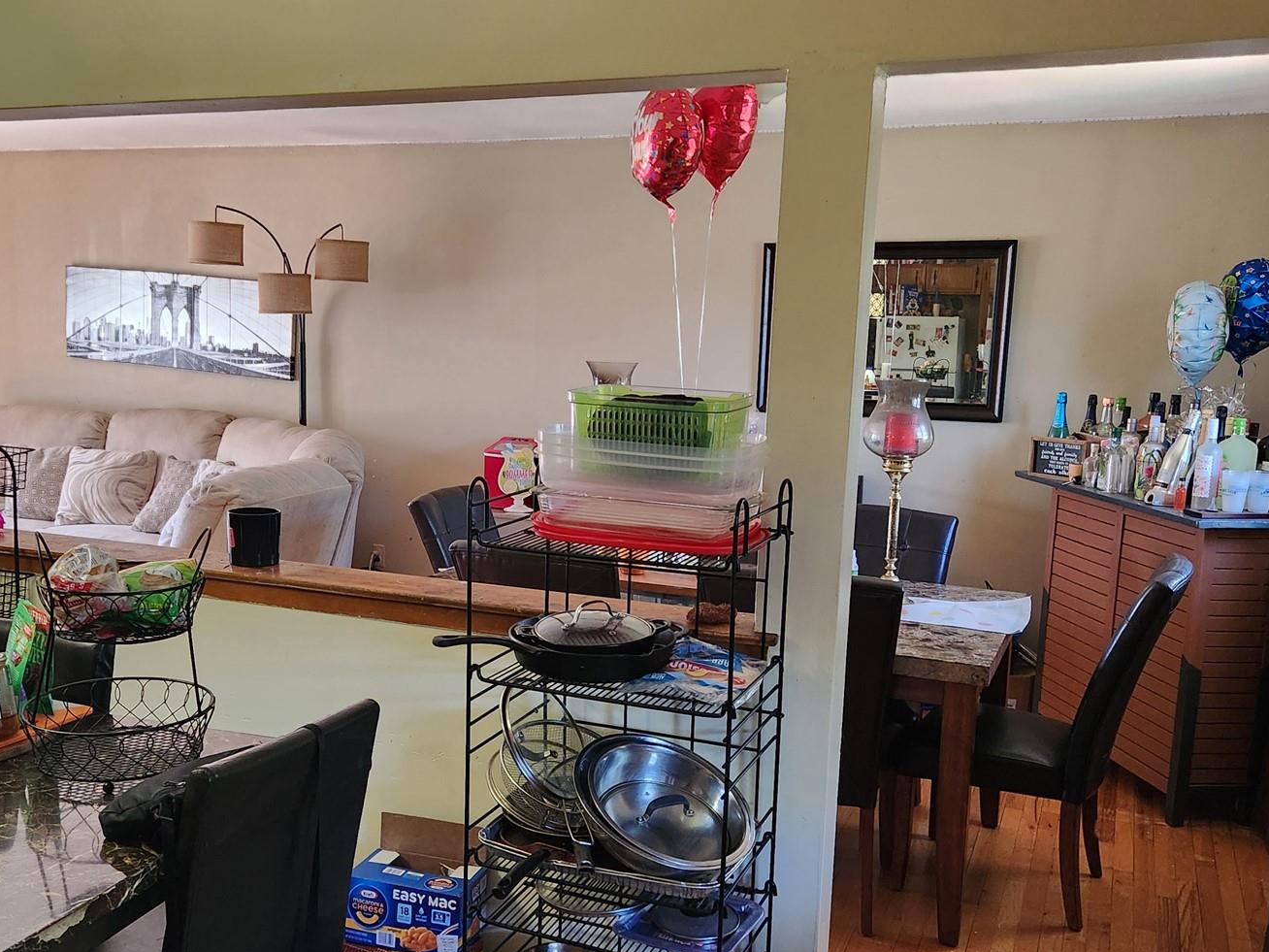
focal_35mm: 36
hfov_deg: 51.2
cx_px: 540
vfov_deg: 39.5
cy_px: 559
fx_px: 1320
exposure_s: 1/120
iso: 500
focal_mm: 5.4
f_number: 1.8
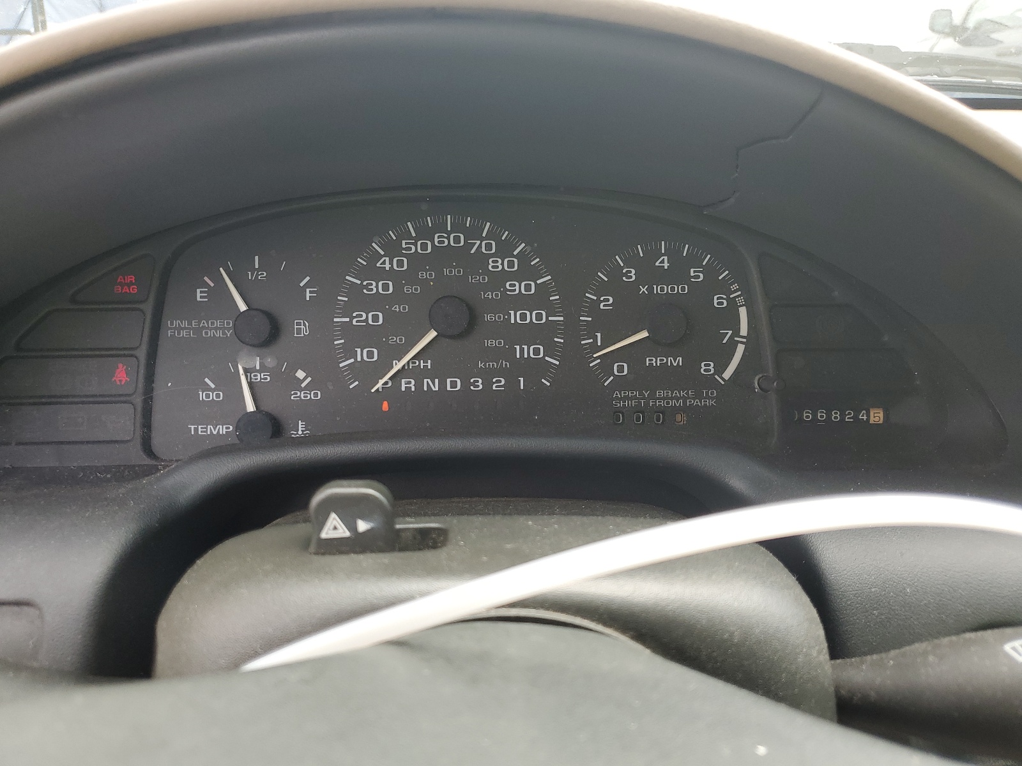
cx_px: 511
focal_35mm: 26
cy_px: 383
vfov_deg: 53.1
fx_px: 768
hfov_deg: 67.3
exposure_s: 1/278
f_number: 1.5
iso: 50
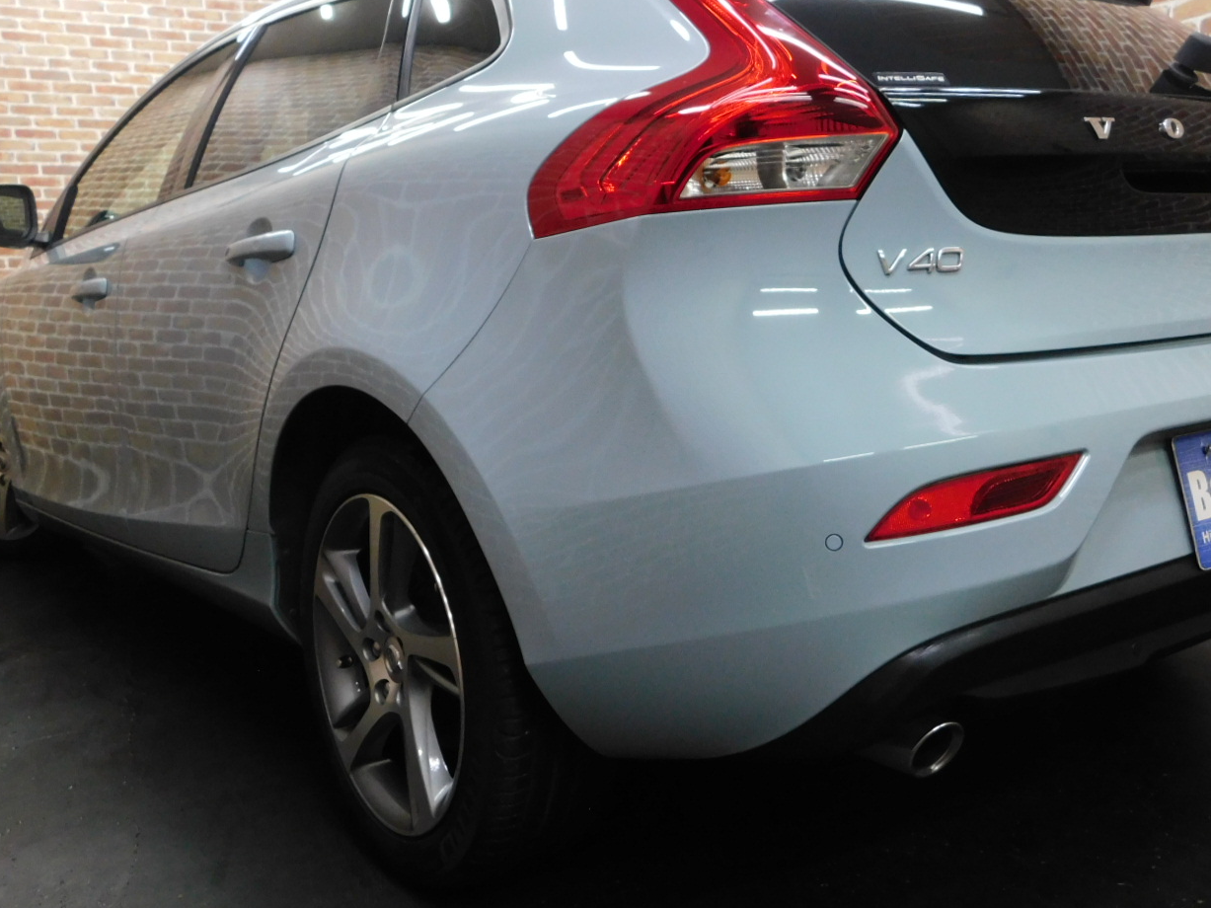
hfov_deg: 59.8
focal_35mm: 30
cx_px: 682
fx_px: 1049
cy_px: 413
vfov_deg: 46.7
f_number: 3
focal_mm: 4
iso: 320
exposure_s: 1/30
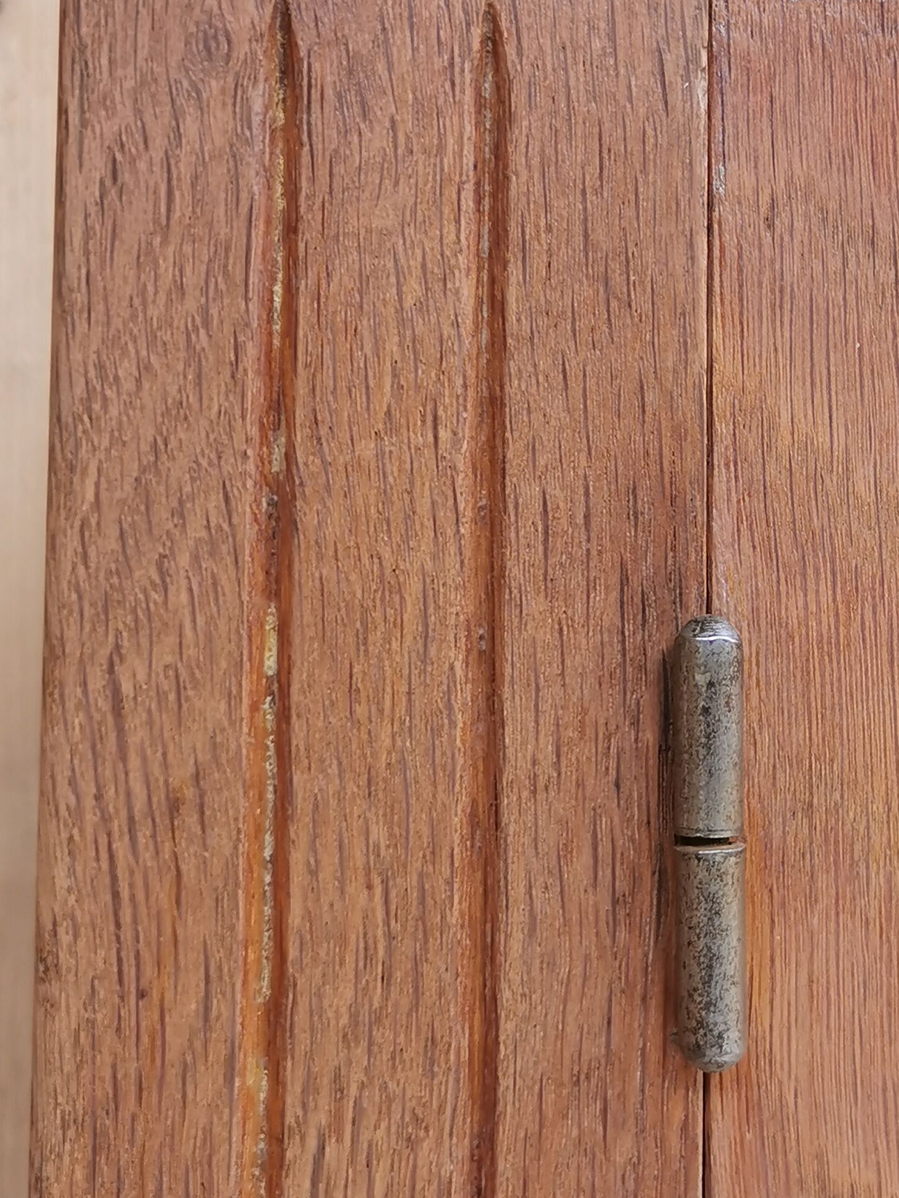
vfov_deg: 29.9
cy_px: 342
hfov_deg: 22.5
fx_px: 2216
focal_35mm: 64
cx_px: 752
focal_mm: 5.58
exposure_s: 1/100
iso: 64
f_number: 1.8
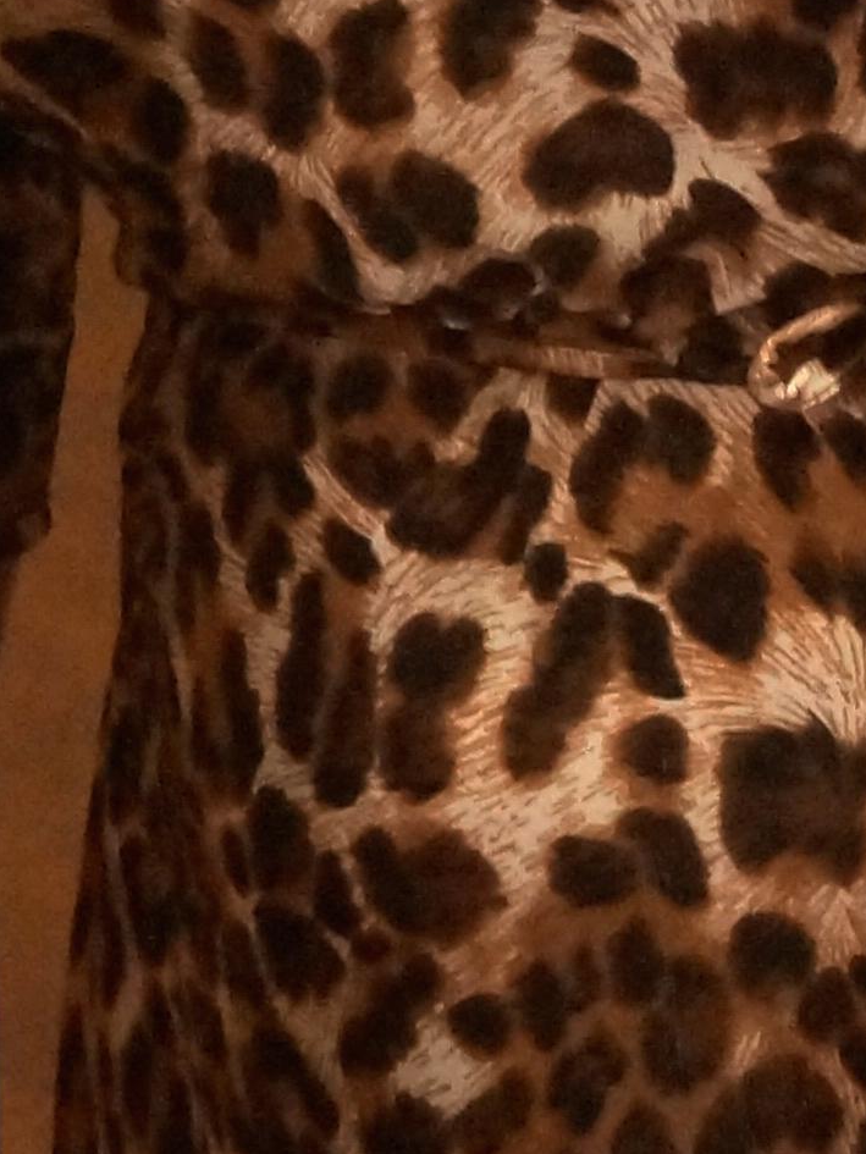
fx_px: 7937
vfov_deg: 8.2
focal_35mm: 238
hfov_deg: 6.0
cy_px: -259
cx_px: -1080
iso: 1600
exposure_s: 1/60
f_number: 4.5
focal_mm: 26
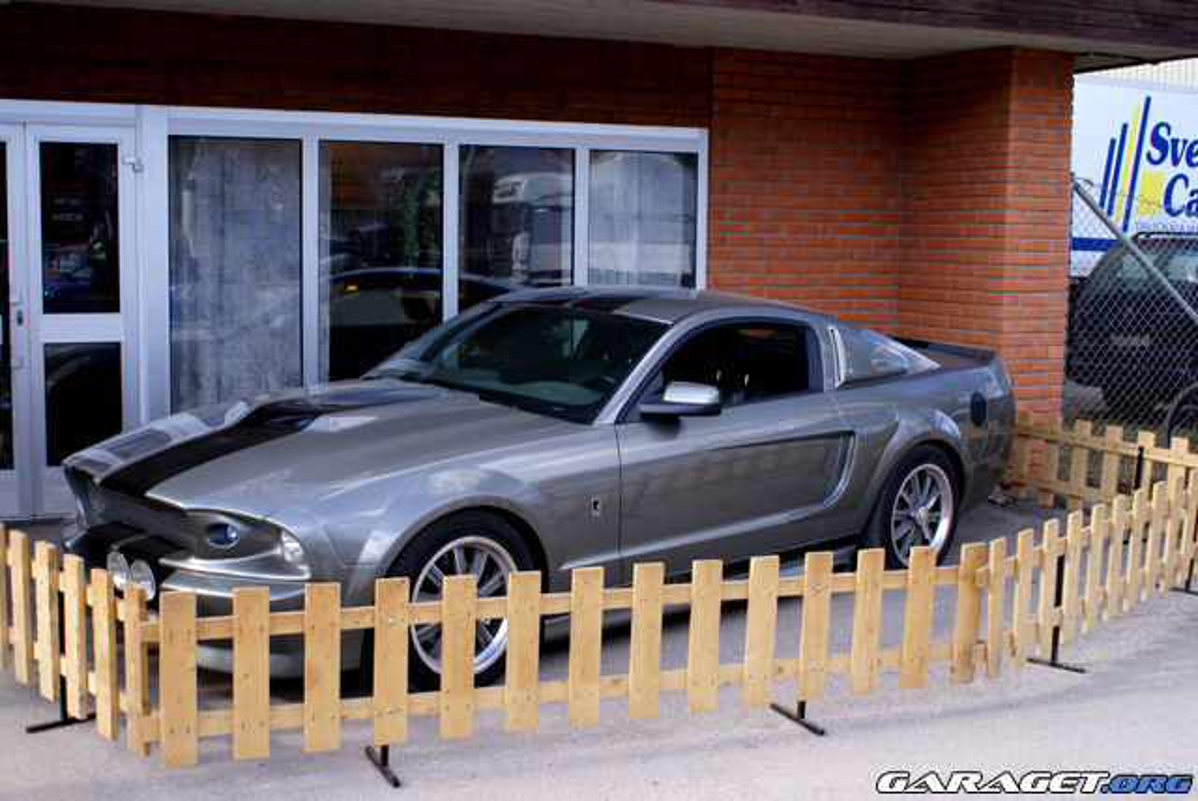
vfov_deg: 32.0
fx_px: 1399
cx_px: 599
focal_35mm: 42
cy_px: 400
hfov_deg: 46.4
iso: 100
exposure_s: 1/60
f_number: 5.6
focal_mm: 28
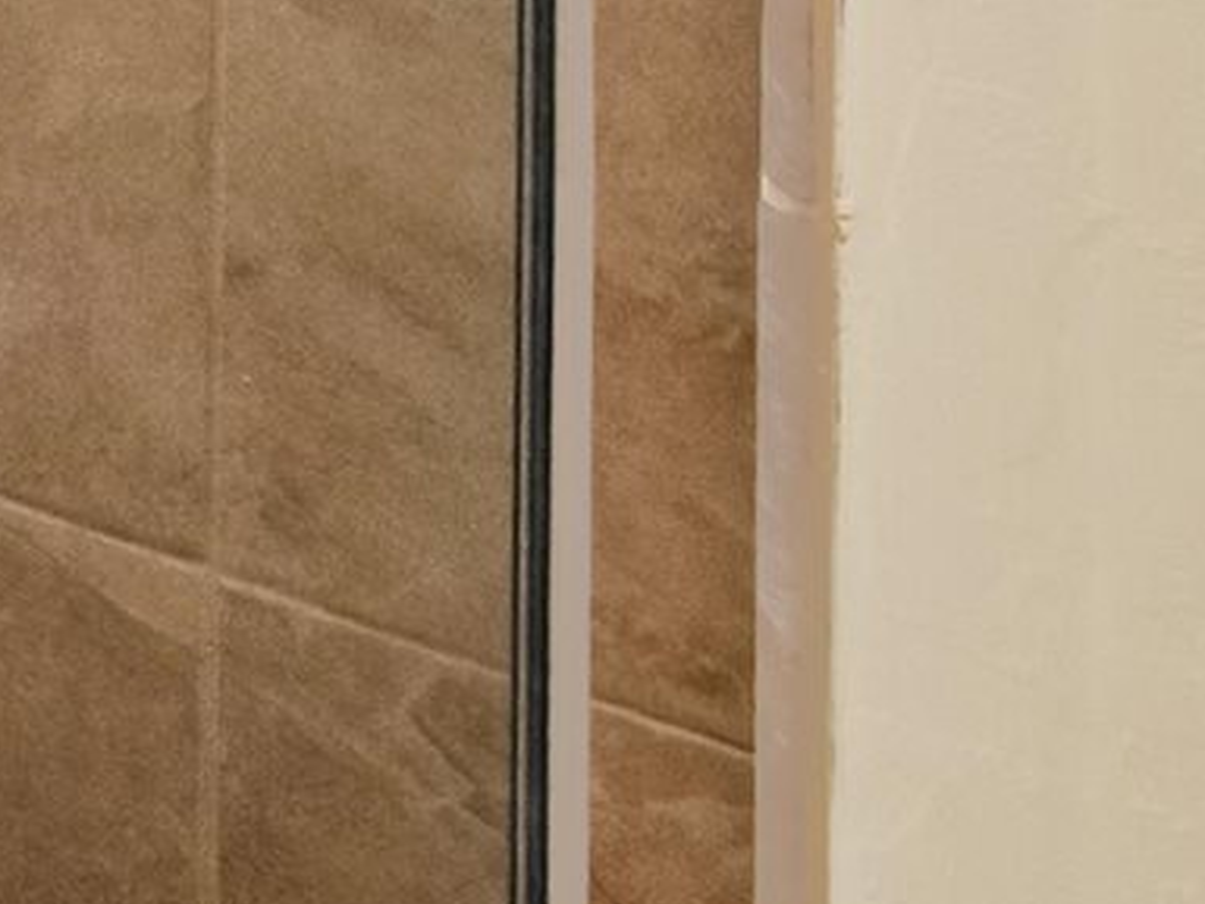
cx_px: -2733
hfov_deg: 10.3
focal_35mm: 112
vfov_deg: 9.5
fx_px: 3899
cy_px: -2012
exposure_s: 1/3
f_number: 7.1
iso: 200
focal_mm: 7
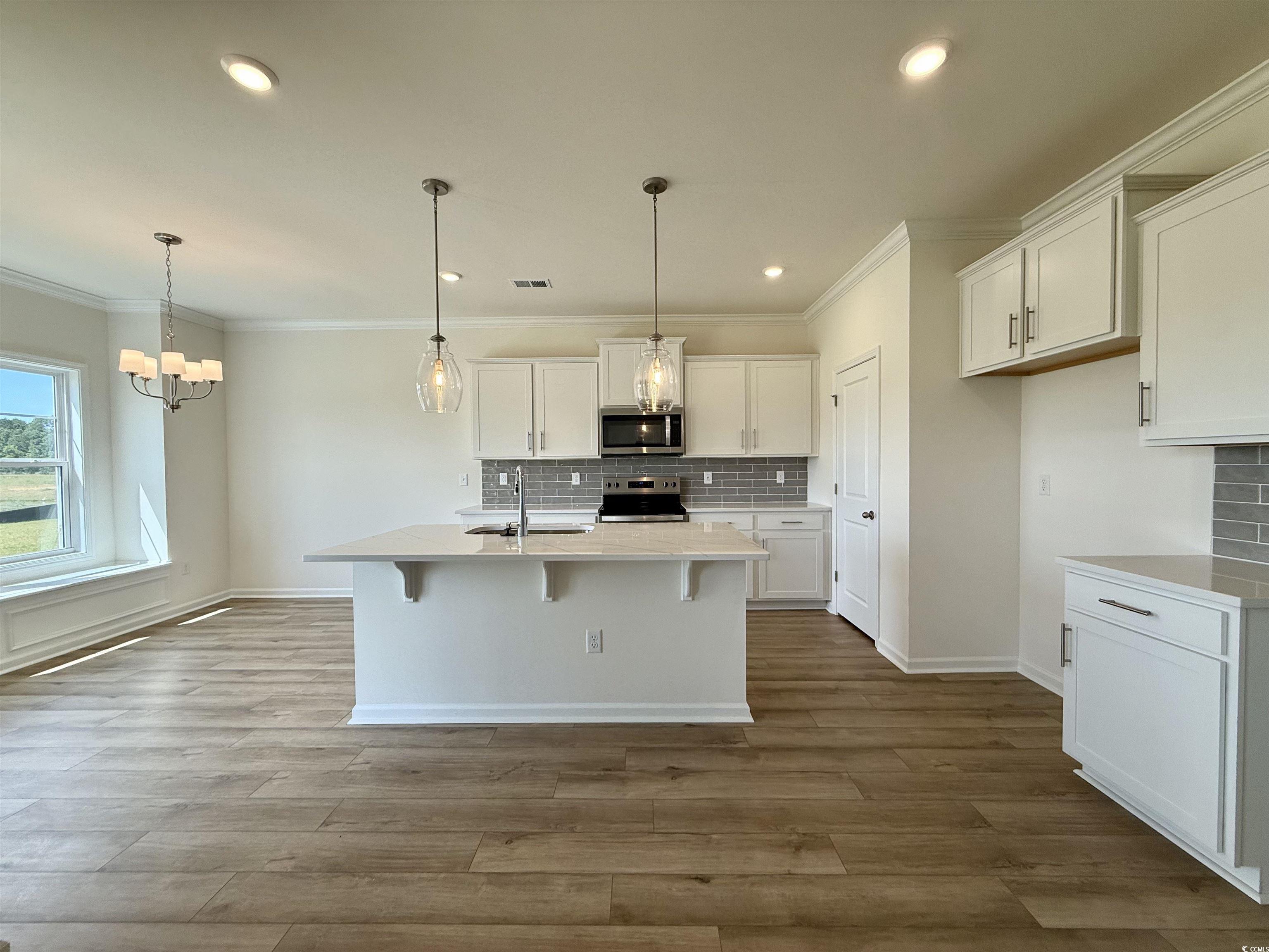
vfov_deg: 85.7
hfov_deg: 102.1
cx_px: 634
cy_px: 476
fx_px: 513
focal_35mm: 14
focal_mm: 2.22
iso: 64
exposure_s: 1/183
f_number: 2.2
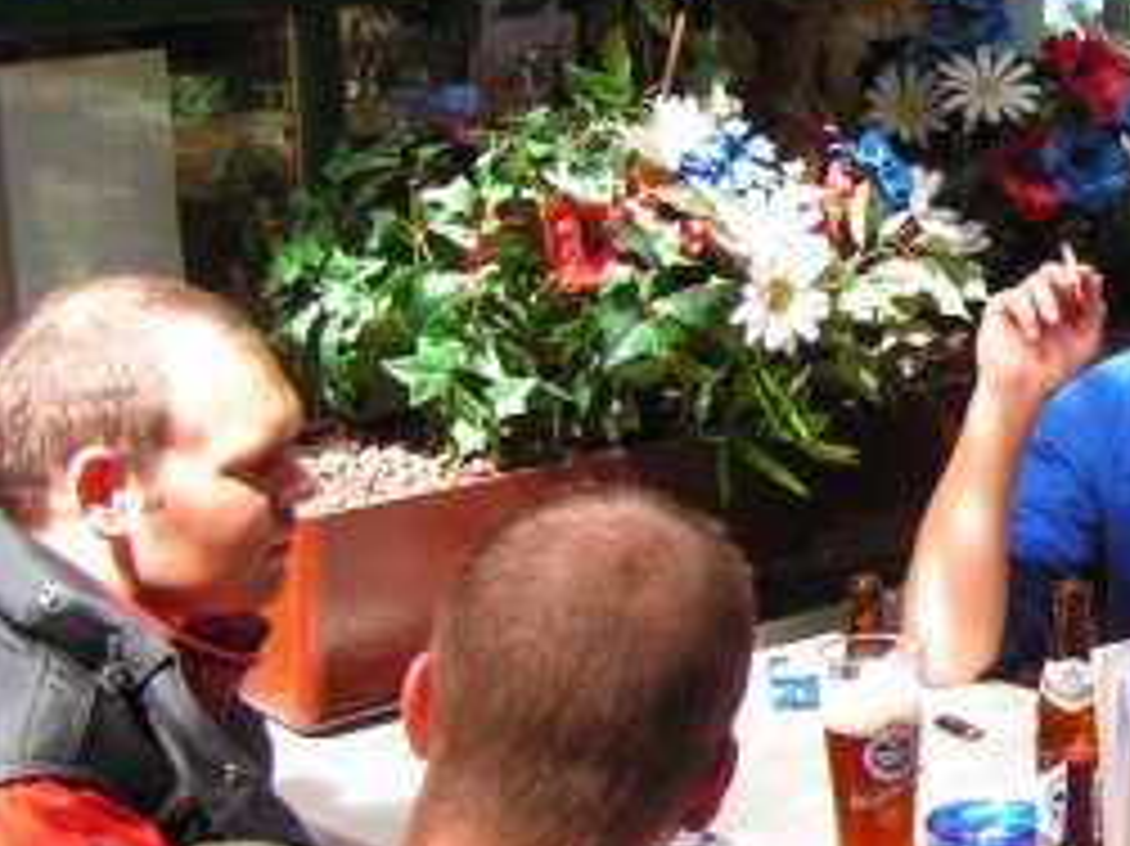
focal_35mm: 97
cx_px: 1436
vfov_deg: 15.2
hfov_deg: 18.9
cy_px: 508
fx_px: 3165
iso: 50
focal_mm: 6.3
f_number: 3.2
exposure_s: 1/60
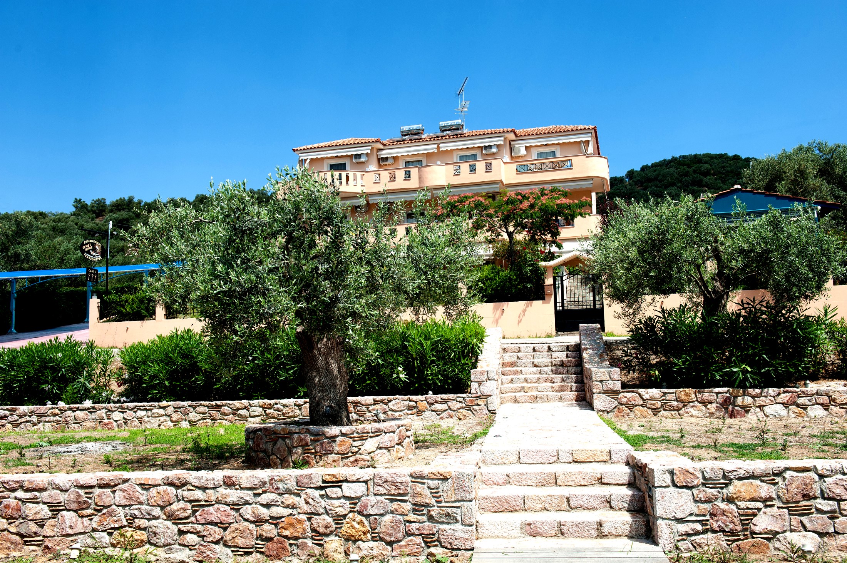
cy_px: 282
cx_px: 424
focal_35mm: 32
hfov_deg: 58.8
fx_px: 752
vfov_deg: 41.0
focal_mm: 32
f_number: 5.6
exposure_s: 1/640
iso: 200
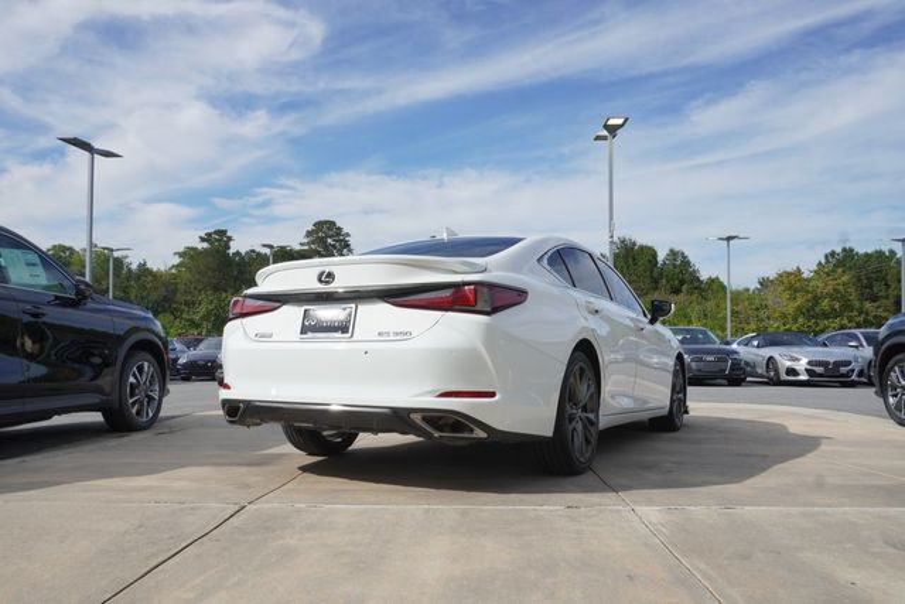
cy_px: 302
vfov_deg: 45.7
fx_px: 717
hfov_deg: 64.5
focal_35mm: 28
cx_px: 452
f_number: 13
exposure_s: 1/200
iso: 160
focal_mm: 19
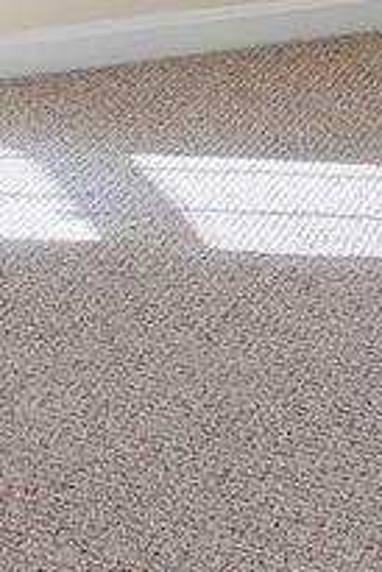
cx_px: 1071
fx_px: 2542
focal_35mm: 160
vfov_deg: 11.5
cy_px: -573
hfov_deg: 7.7
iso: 160
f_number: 8
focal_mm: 16
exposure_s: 1/50
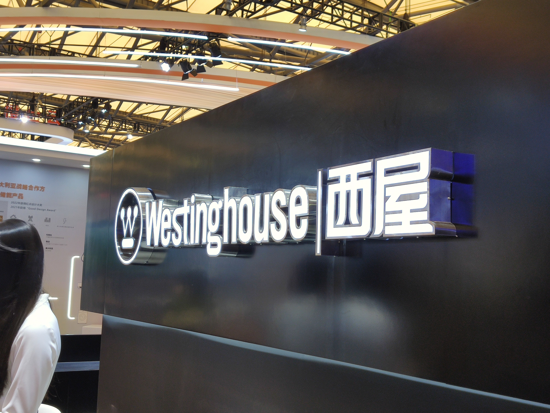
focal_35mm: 41
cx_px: 275
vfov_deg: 35.1
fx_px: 651
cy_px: 206
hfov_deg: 45.8
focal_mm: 4.75
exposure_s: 1/100
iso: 120
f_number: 1.75
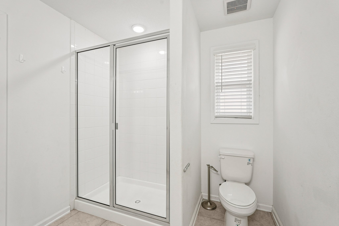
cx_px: 170
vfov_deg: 73.7
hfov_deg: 96.7
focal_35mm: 16
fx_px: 151
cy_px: 113
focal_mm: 16
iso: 400
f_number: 8
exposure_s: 1/30
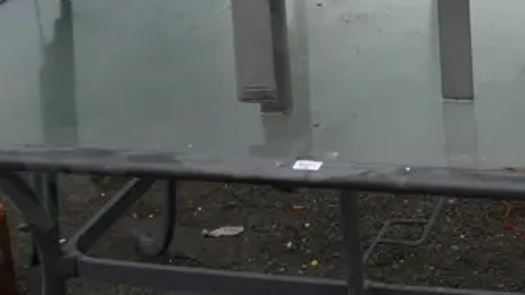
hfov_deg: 19.5
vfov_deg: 10.8
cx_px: 473
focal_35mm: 108
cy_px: -136
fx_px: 1503
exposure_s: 1/125
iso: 200
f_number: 4.5
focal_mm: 16
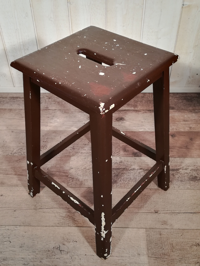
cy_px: 133
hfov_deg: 41.8
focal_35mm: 34
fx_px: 262
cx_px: 100
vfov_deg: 54.0
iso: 80
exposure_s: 1/33.3
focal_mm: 3.83
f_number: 2.2
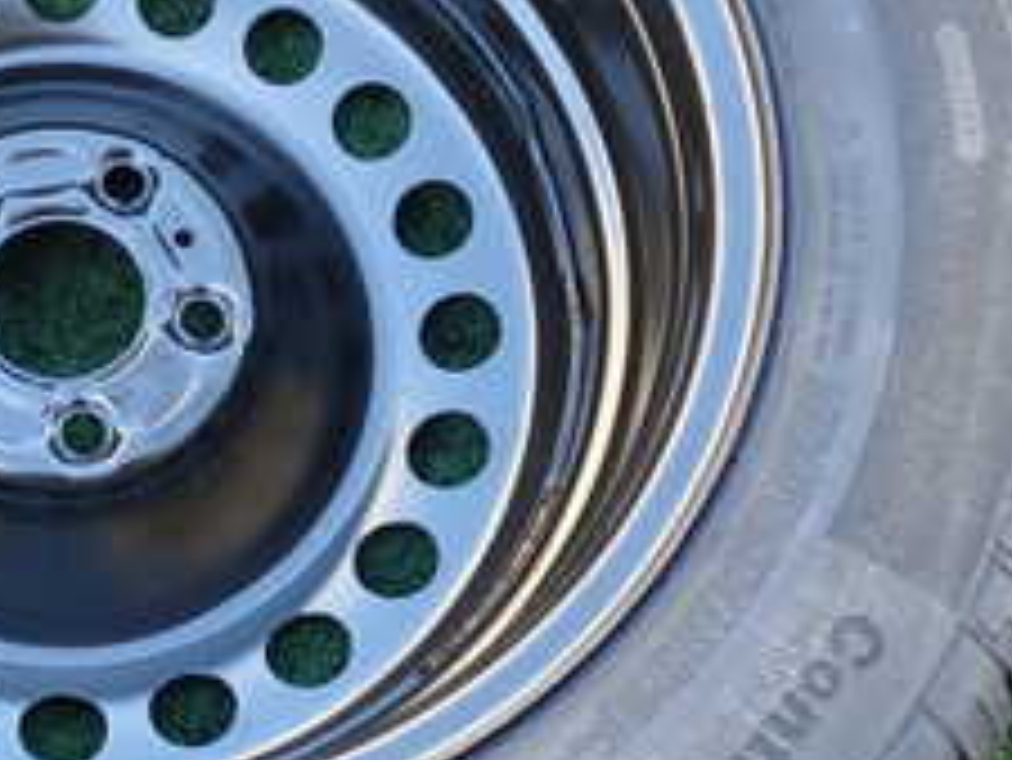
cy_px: 288
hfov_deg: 23.5
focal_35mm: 80
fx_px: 2340
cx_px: 22
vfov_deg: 18.4
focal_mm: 5.4
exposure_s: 1/60
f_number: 2.3
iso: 100
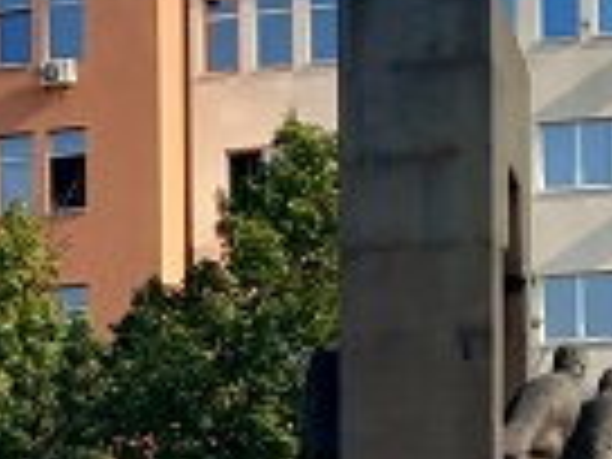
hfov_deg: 11.7
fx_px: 2811
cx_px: -392
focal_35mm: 159
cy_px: 918
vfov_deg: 8.8
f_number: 1.8
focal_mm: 4
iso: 20
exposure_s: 1/269
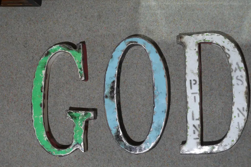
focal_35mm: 67
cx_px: 126
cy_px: 90
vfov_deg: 20.3
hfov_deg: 30.1
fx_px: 467
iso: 640
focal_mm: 32
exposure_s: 1/80
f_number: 5.4
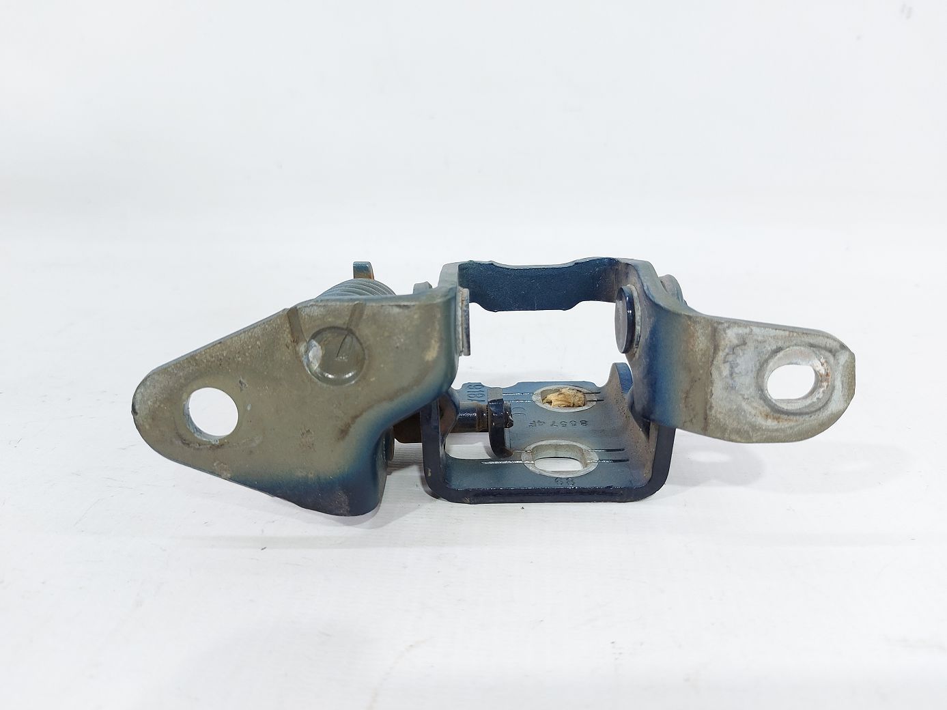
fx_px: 657
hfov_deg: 71.6
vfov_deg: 56.8
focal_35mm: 24
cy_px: 355
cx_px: 474
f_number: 1.8
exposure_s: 1/50
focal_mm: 5.23
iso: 80
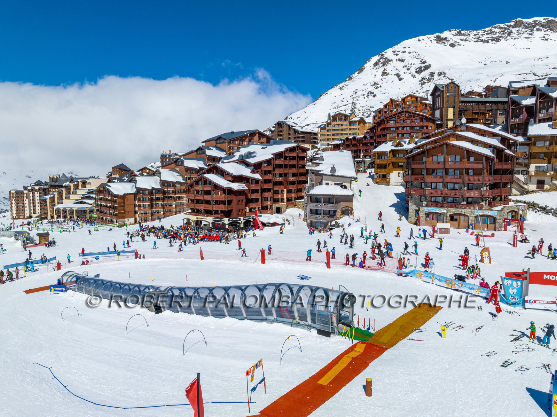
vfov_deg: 56.8
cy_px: 208
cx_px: 278
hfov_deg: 71.6
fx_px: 386
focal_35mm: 24
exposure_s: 1/400
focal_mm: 12.3
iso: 100
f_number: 11
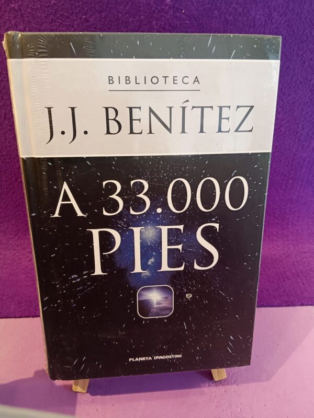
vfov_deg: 67.3
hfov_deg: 53.1
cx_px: 157
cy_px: 209
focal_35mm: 26
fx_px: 314
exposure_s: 1/50
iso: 1247
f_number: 1.8
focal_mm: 3.96
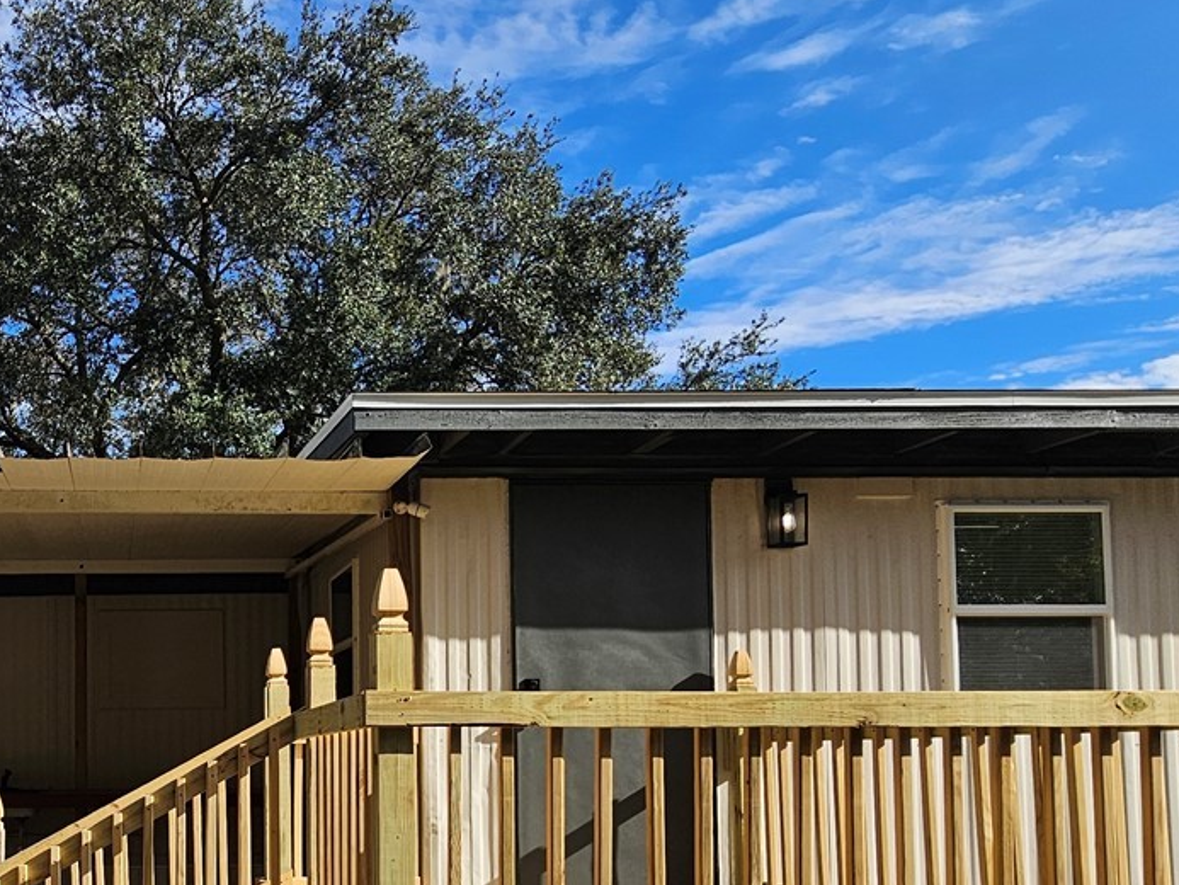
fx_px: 1022
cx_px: 100
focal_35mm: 30
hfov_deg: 52.2
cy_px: 708
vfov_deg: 44.5
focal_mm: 2.2
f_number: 2.2
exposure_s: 1/1973
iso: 50
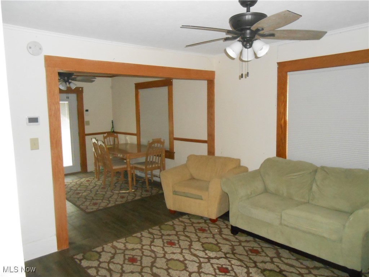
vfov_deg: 53.1
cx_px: 184
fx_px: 277
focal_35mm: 26
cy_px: 138
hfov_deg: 67.3
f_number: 3.5
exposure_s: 1/25
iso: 800
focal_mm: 4.6
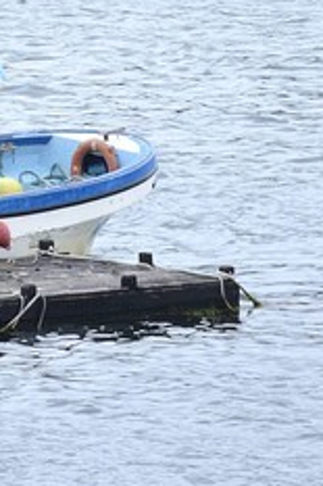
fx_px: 16227
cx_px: -596
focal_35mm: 1204
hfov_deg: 1.1
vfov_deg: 1.7
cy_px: -1126
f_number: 6.3
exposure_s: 1/250
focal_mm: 175
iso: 400
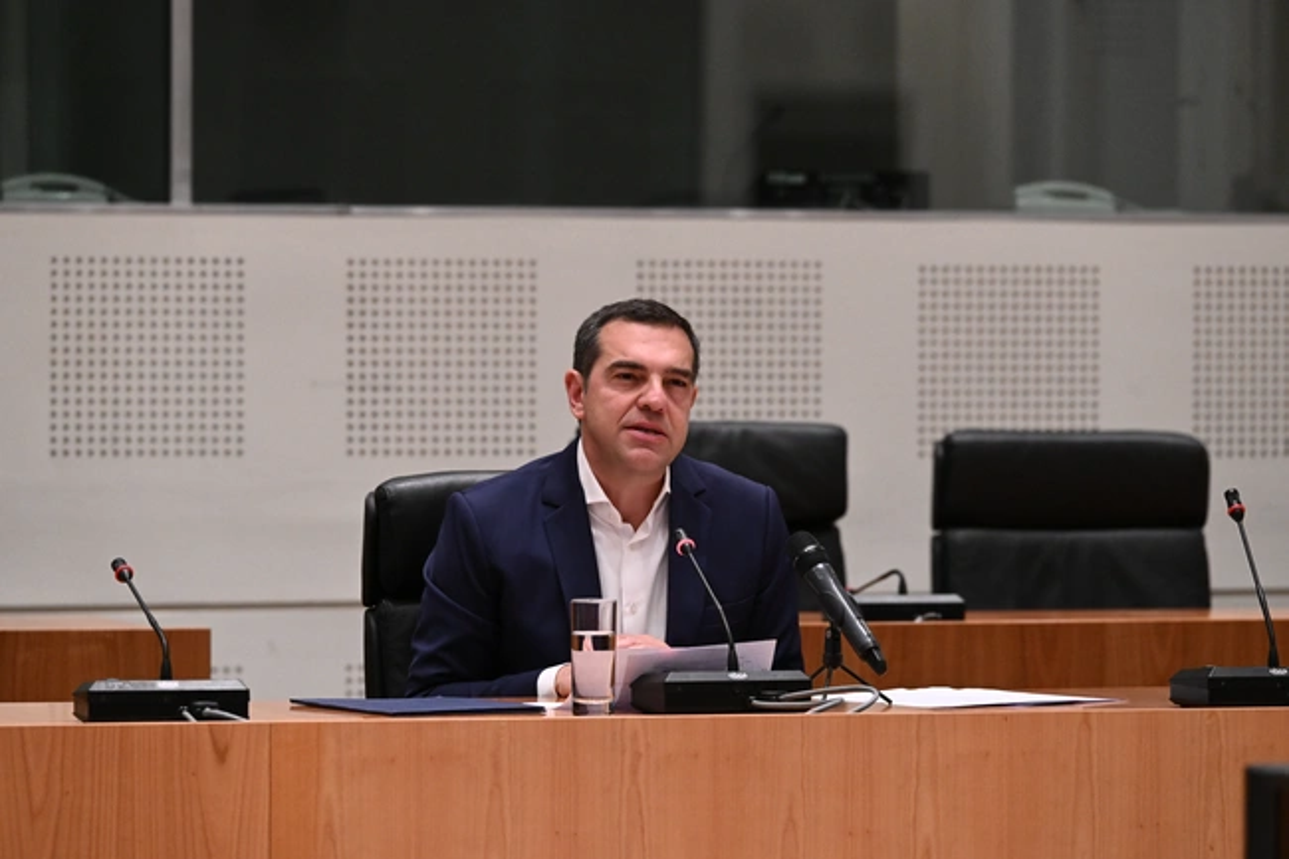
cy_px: 430
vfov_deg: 6.9
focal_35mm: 200
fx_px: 7159
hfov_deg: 10.3
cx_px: 644
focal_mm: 200
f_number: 5
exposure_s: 1/320
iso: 6400
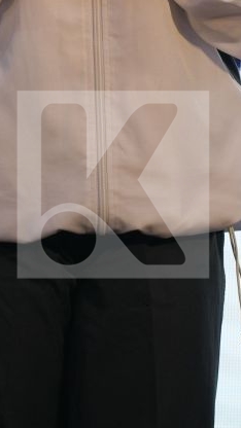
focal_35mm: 907
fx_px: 10304
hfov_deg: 1.3
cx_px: 113
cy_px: -181
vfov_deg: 2.4
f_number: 2.8
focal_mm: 200
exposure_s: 1/250
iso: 200
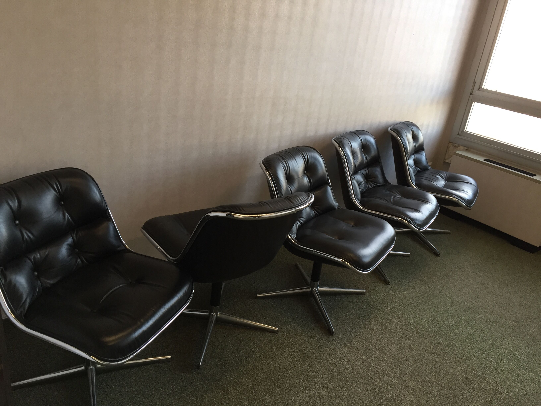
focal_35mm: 29
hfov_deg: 61.7
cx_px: 270
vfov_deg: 48.2
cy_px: 203
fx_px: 453
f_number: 2.2
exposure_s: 1/33
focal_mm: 4.15
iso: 80
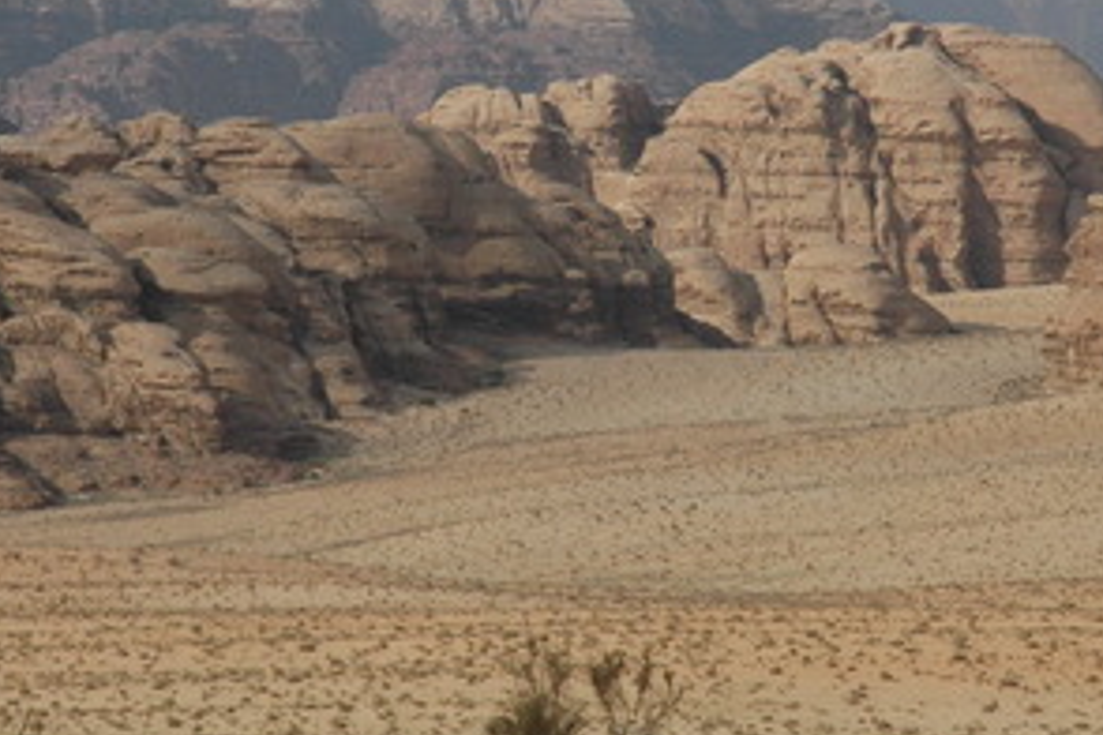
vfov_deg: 5.3
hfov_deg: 8.0
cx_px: 593
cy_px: 246
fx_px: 7874
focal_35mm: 257
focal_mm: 70
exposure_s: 1/800
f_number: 14
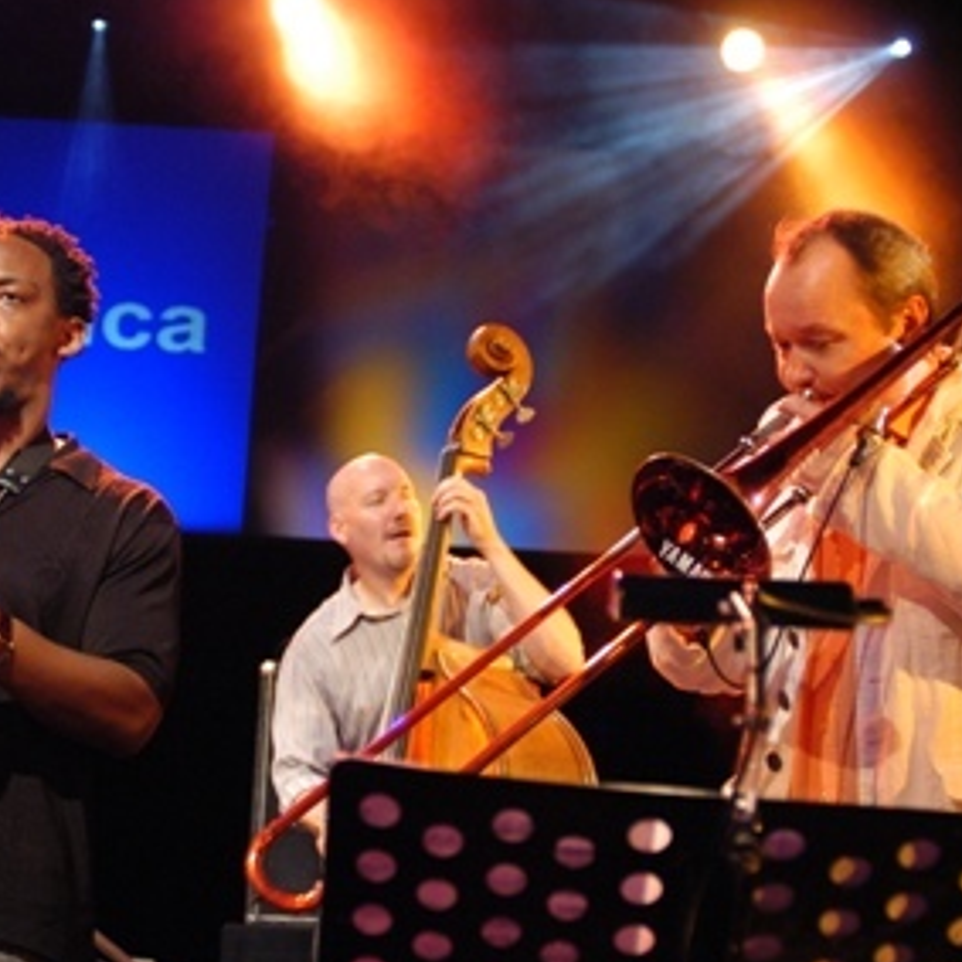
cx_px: 466
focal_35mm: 71
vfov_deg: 24.4
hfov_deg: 24.4
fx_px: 2222
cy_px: 483
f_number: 2.8
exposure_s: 1/100
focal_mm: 35
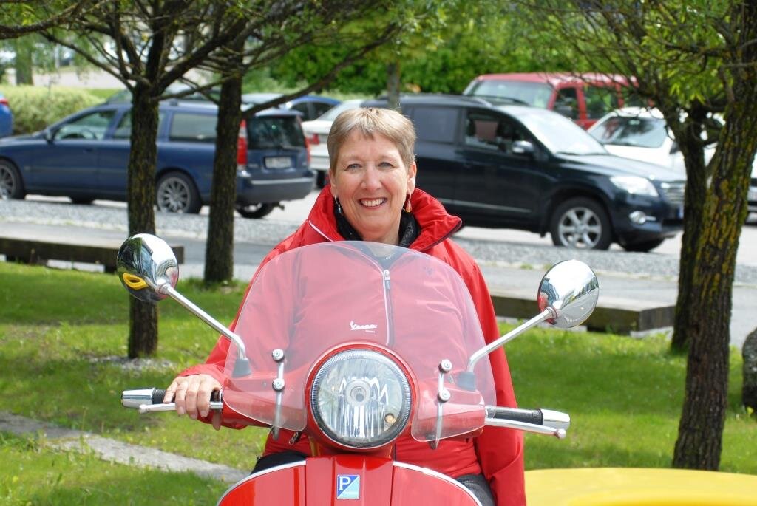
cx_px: 378
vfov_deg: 11.4
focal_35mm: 120
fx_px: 2526
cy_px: 253
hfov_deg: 17.0
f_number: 7.1
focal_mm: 80
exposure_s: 1/180
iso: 200
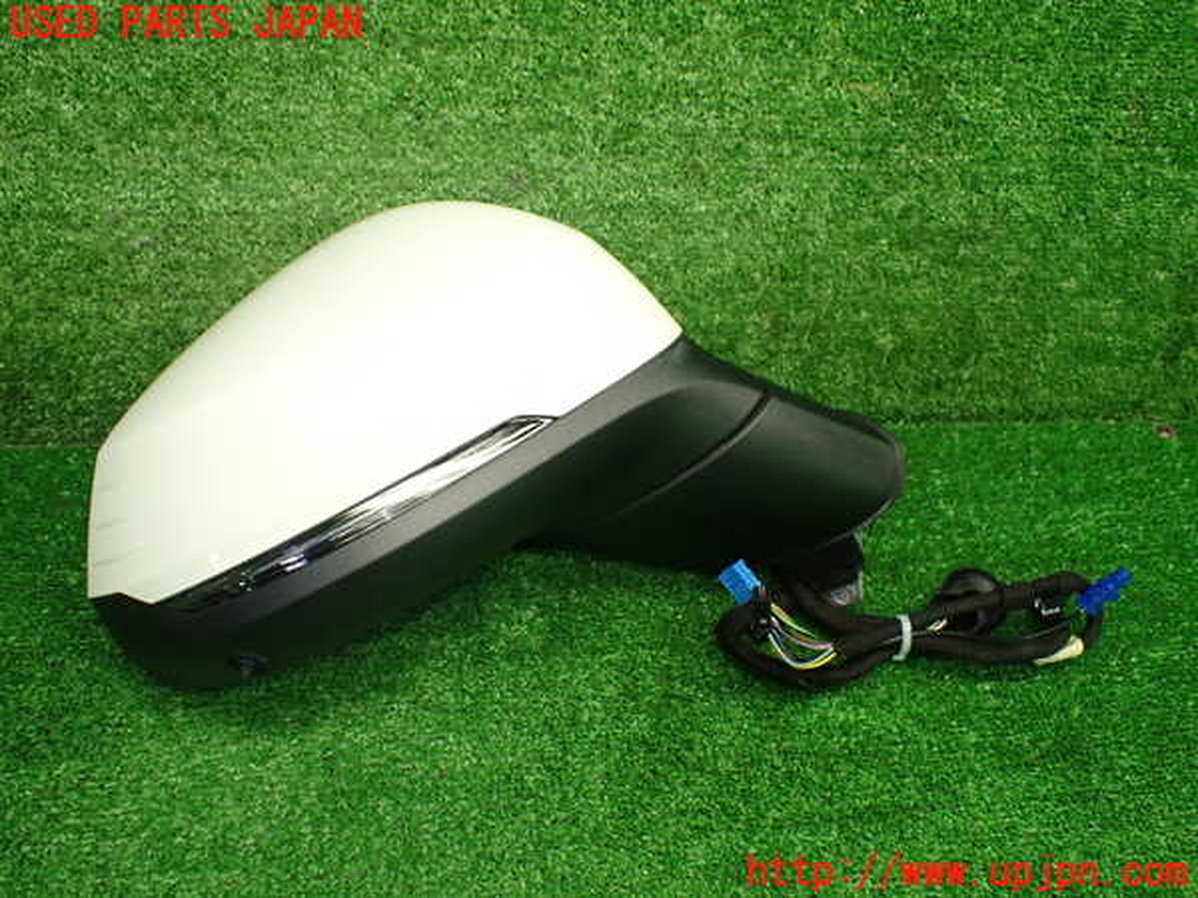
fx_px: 1038
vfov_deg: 46.8
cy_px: 449
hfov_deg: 60.0
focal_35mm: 30
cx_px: 599
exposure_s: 1/125
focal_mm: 5.4
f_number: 2.3
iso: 500
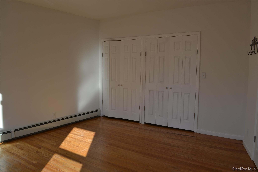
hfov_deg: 67.4
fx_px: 193
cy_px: 86
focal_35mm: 27
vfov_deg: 47.9
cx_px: 129
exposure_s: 1/125
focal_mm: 18
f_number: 5.6
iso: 140
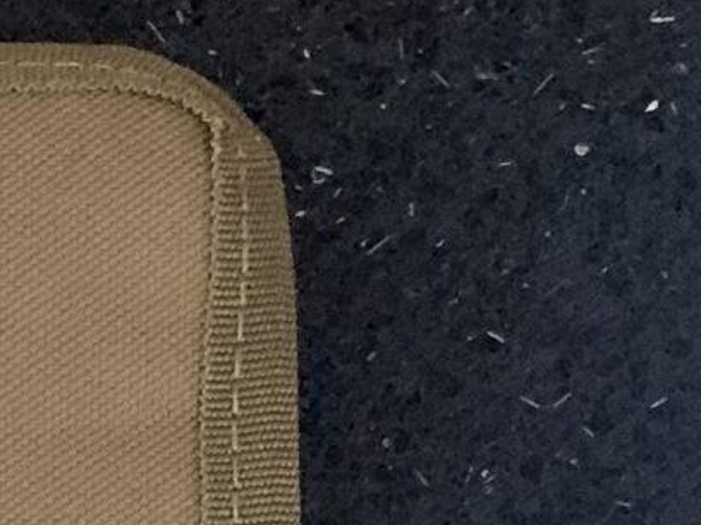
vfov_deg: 8.2
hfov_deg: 10.5
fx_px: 3301
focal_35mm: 163
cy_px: 1376
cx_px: -964
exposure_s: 1/30
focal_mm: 4.25
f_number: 1.8
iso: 640
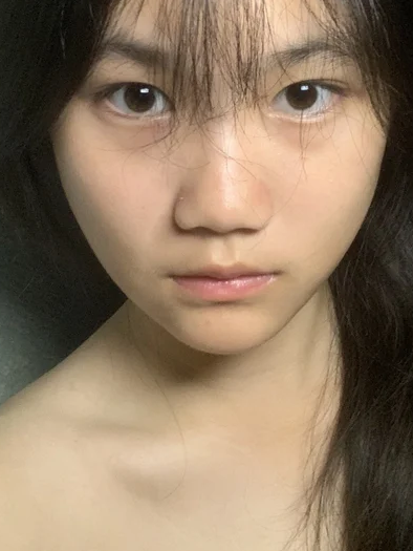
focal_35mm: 52
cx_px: 211
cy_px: 158
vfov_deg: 36.2
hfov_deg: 28.0
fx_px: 827
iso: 320
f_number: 2.2
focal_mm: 2.87
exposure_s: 1/30
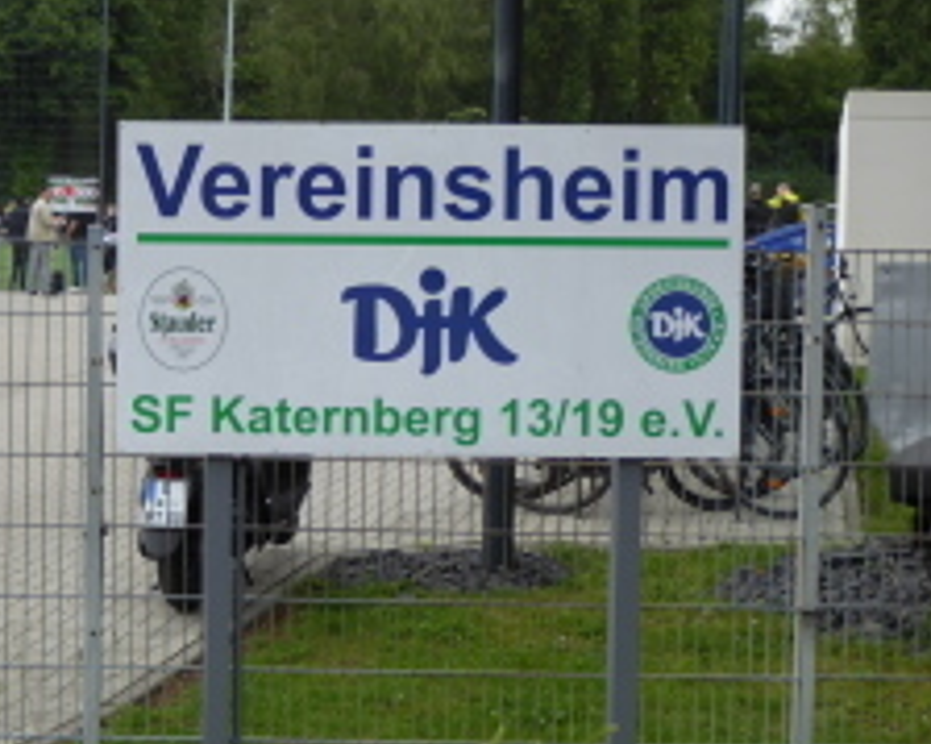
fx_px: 2699
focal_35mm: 98
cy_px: 333
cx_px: 29
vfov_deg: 15.7
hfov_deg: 19.1
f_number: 4.1
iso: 80
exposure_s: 1/160
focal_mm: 9
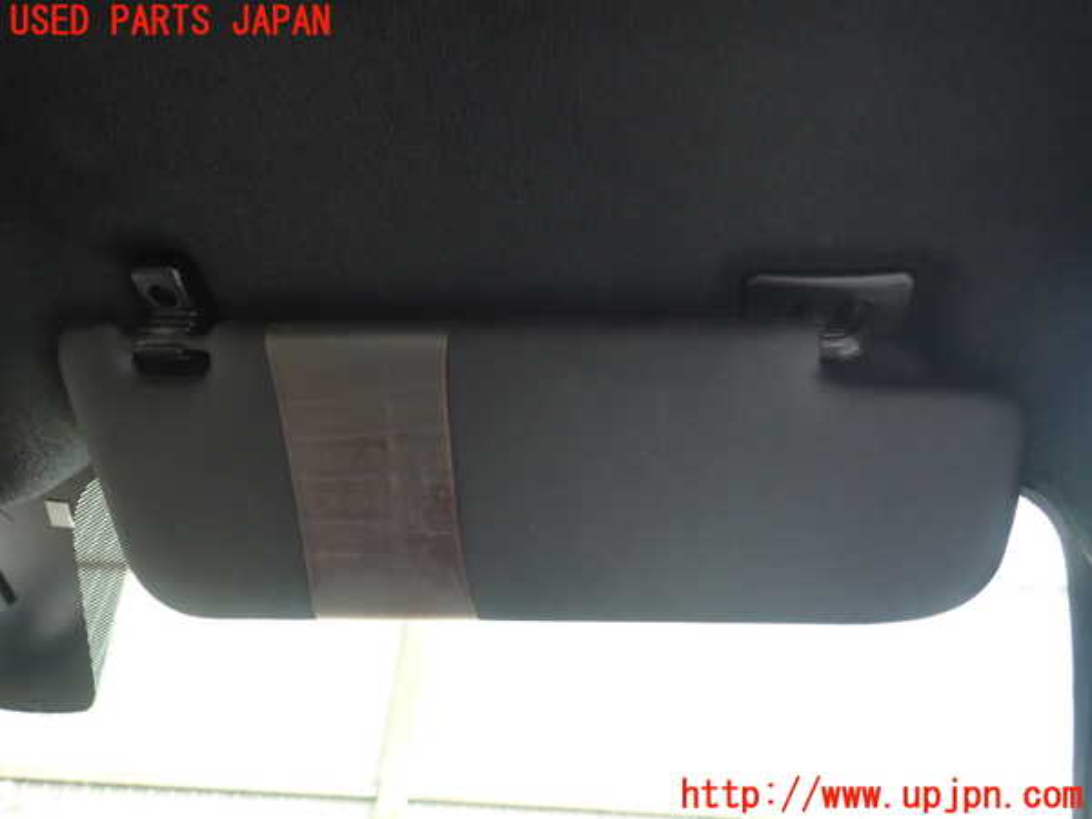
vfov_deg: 54.9
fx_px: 789
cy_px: 410
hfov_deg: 69.4
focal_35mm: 25
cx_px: 546
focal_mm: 4.5
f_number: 2
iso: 250
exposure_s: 1/30
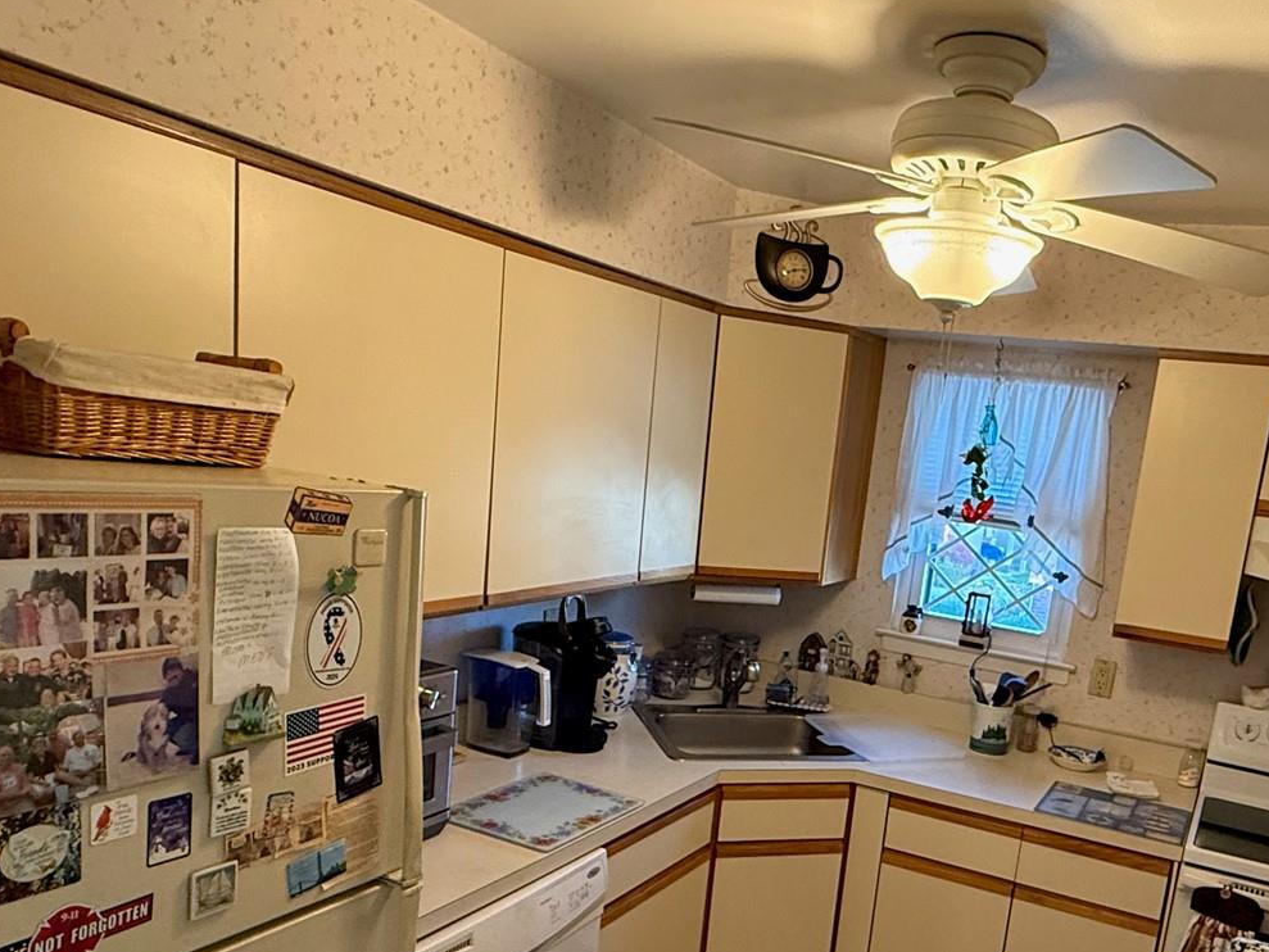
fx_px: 1063
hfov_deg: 60.7
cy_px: 663
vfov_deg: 47.2
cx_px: 808
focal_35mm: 29
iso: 320
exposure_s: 1/63
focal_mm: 2.22
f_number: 2.2
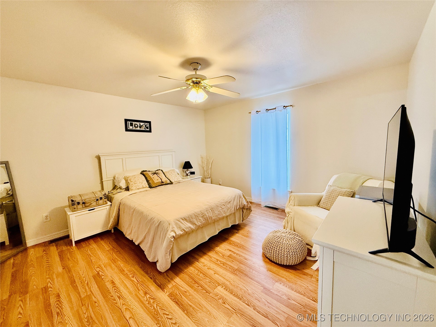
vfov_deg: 85.7
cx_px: 218
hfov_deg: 102.1
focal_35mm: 14
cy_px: 164
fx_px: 176
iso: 250
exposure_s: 1/120
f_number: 2.2
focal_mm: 2.22
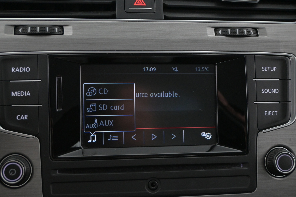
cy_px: 98
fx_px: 388
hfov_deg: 41.7
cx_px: 148
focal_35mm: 47
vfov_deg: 28.5
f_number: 5
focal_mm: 31.5
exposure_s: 1/50
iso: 4000
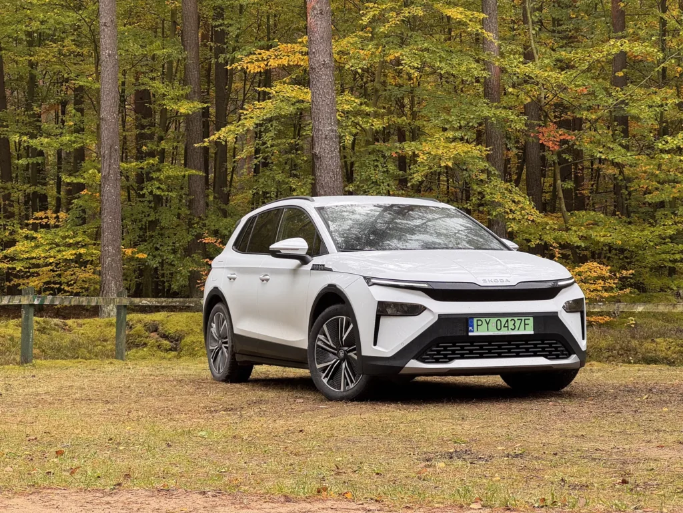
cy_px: 256
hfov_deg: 25.3
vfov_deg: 19.1
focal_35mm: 77
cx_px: 342
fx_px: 1519
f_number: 2.8
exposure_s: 1/113
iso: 25
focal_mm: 9
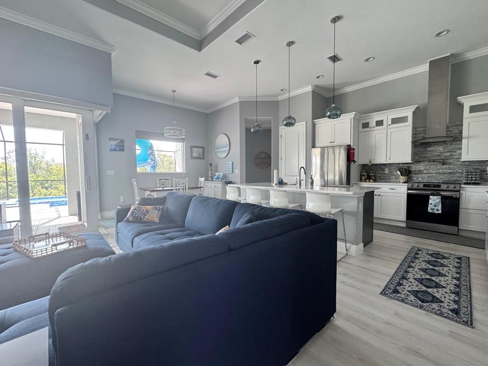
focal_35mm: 15
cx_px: 249
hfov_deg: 98.2
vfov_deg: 81.7
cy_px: 183
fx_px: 211
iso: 320
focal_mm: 2.22
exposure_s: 1/99
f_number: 2.2
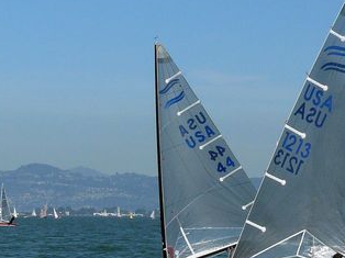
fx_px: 2261
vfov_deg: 6.5
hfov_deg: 8.7
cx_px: 276
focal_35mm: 227
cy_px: 217
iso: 100
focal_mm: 14.9
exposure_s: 1/800
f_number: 5.6
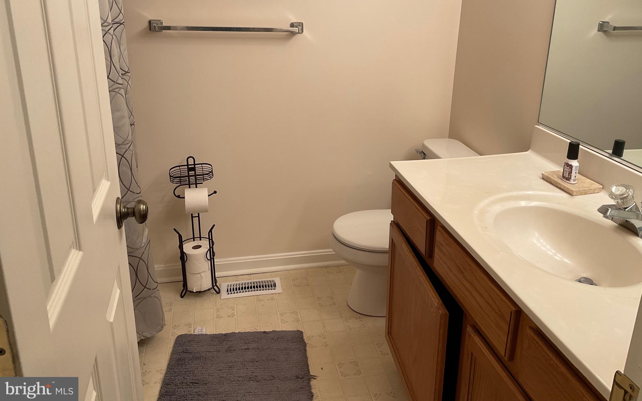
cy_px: 160
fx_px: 542
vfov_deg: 40.4
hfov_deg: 61.2
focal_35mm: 31
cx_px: 323
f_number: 1.8
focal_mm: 3
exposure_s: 1/60
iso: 40
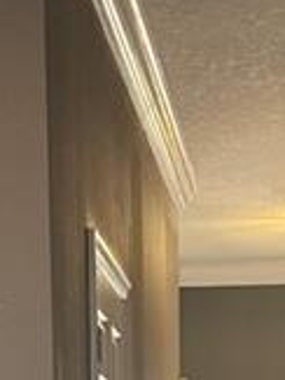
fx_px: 1946
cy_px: 739
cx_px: 189
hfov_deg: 8.4
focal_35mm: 177
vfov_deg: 10.4
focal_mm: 6.76
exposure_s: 1/182
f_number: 1.78
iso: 200
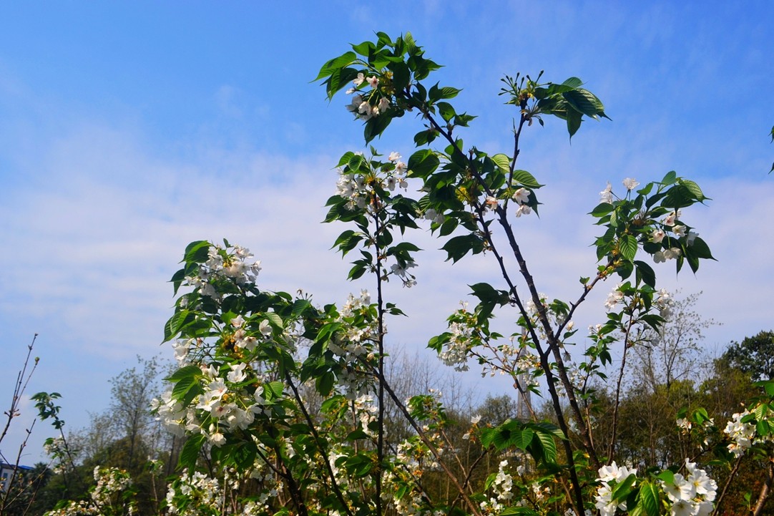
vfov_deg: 40.0
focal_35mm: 33
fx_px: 709
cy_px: 258
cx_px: 387
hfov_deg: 57.2
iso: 100
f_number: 8
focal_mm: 22
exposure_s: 1/400
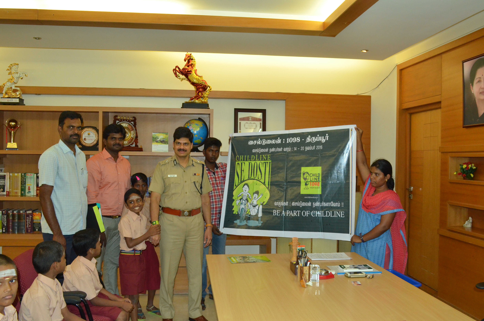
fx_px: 443
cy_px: 160
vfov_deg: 39.8
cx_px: 242
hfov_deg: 57.3
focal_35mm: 33
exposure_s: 1/60
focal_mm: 22
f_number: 9
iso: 1600
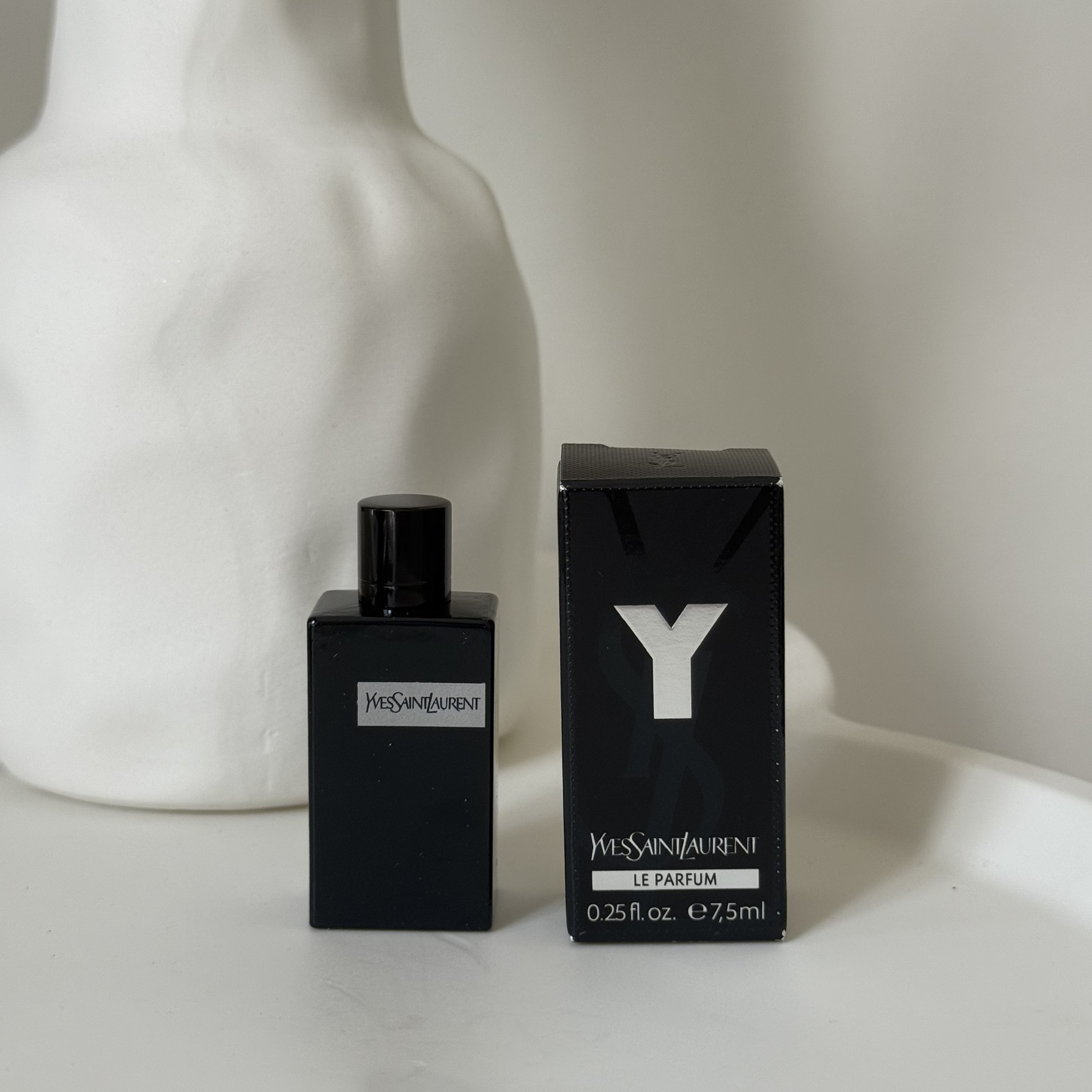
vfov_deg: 30.0
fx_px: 2034
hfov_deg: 30.0
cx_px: 549
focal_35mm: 57
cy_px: 538
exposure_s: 1/108
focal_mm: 6.76
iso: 100
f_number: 1.78
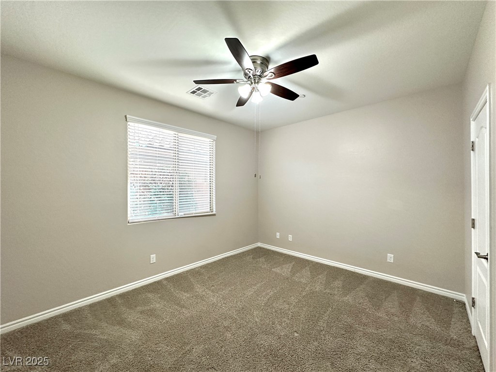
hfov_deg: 102.1
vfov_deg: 85.7
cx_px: 248
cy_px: 186
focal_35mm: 14
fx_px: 201
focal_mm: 2.22
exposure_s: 1/120
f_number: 2.2
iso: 250
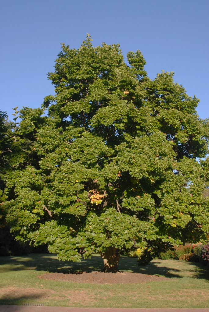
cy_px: 156
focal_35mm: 42
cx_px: 104
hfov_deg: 32.0
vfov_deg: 46.4
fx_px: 365
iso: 400
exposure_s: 1/250
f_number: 8
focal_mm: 28
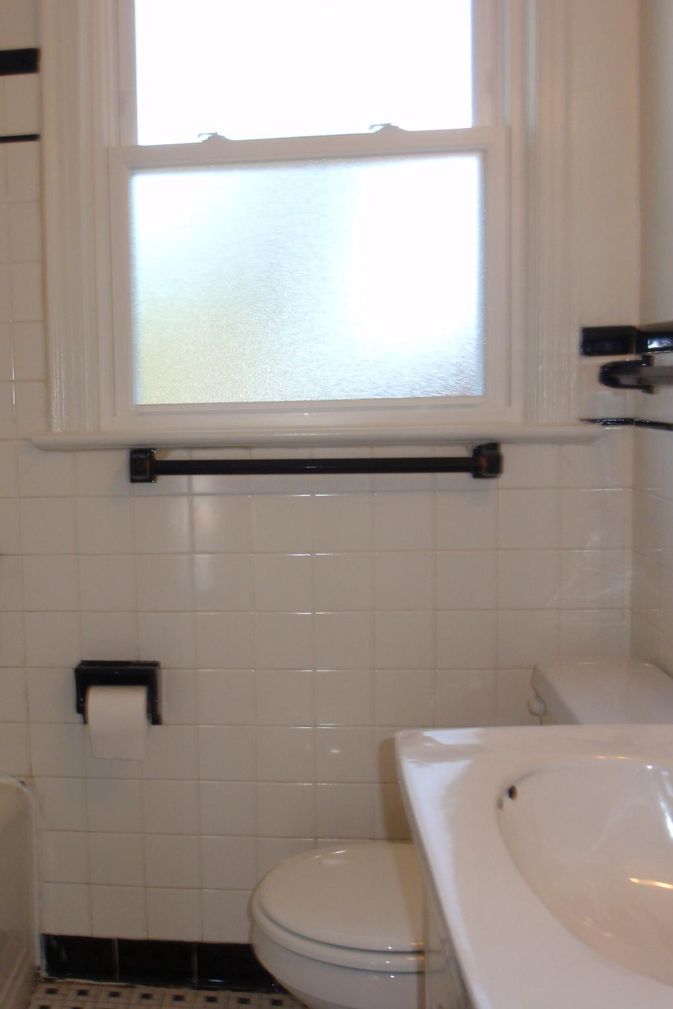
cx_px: 137
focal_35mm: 39
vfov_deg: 49.5
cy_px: 503
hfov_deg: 33.3
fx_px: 1093
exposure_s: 1/30
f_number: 3.2
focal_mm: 5
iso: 100
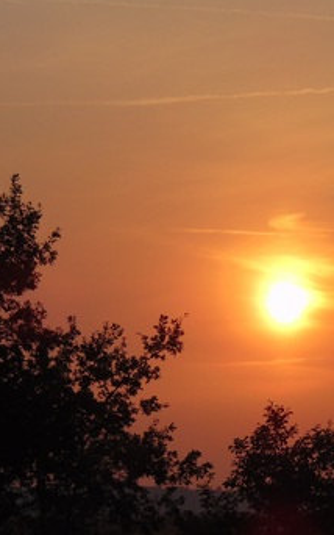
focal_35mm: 234
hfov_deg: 5.6
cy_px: 267
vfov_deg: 9.0
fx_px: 3405
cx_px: 318
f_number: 10.4
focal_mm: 29.5
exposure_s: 1/200
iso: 80
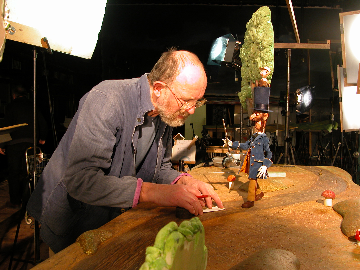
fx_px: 364
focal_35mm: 35
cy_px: 135
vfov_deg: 40.7
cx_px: 180
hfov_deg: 52.6
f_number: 2.8
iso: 100
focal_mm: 8.9
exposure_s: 1/9.4
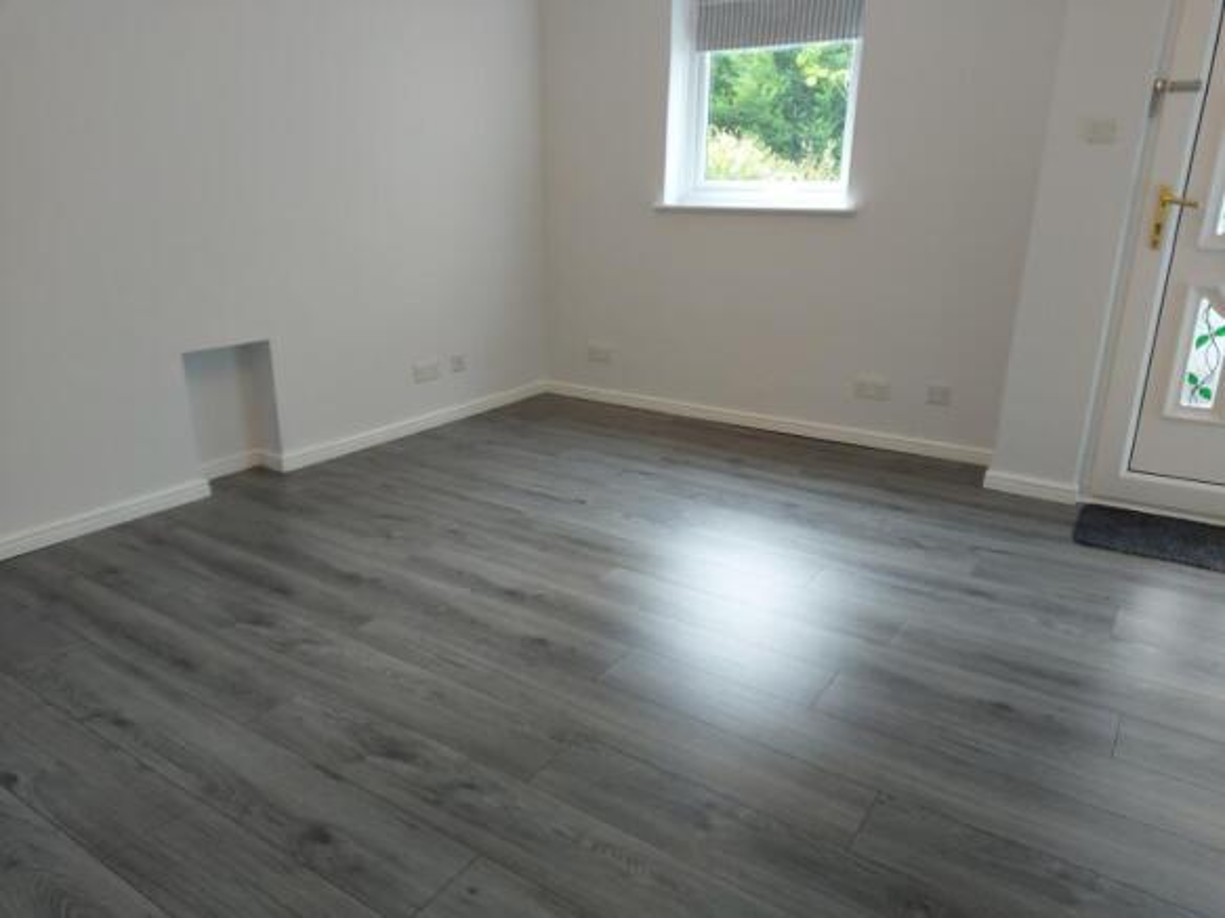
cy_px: 459
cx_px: 612
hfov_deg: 71.6
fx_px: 849
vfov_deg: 56.8
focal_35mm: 24
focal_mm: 5.23
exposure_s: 1/50
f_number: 1.8
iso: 100
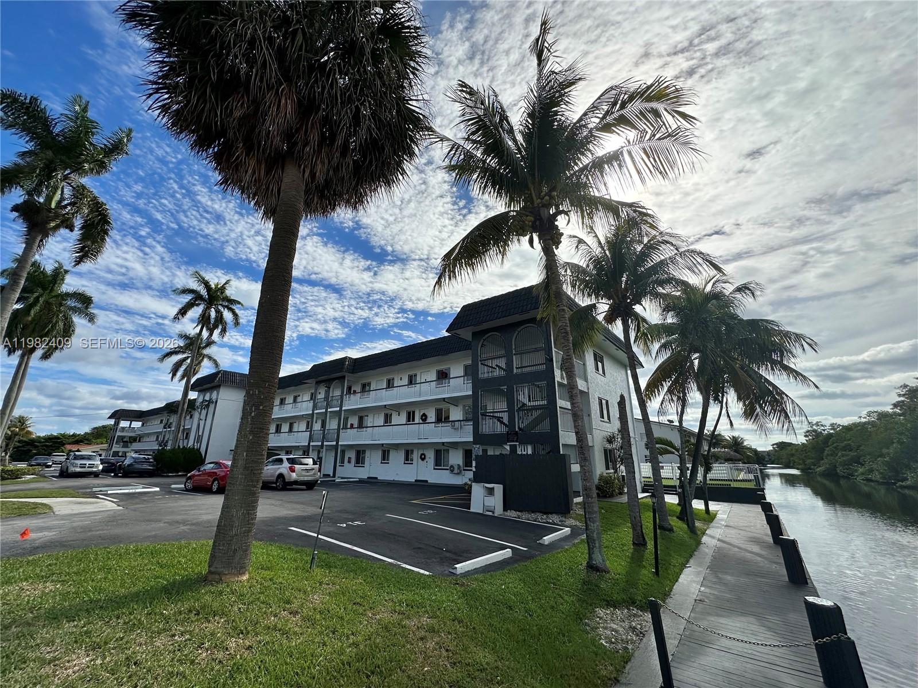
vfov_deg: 85.7
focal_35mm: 14
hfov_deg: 102.1
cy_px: 344
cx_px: 459
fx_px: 371
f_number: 2.2
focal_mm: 2.22
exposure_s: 1/4831
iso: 50
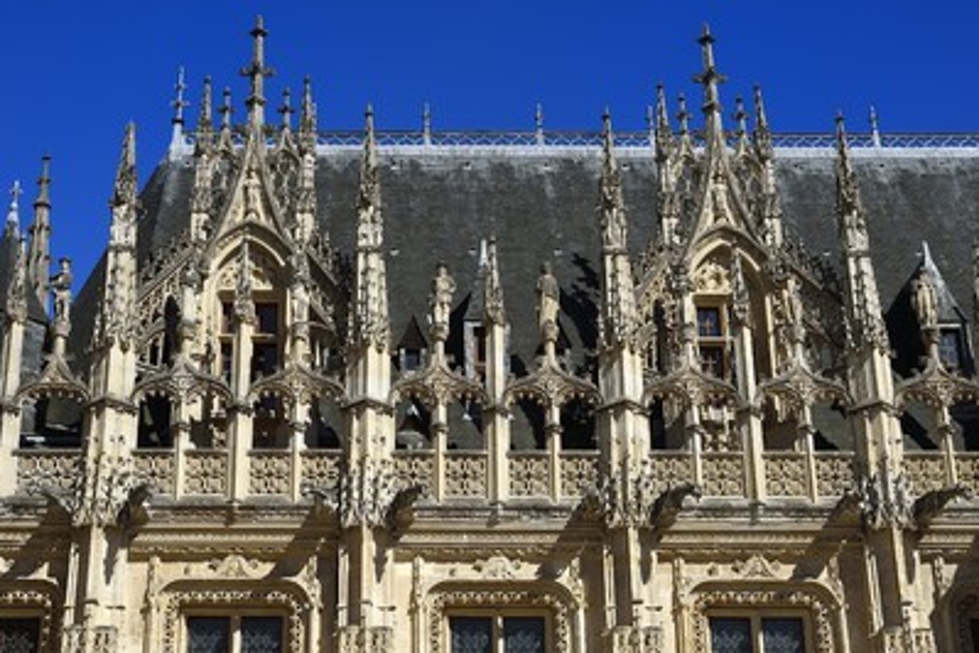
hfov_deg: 33.9
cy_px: 339
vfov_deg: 23.0
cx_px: 471
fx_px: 1604
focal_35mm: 59
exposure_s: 1/250
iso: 200
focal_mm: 56
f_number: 13
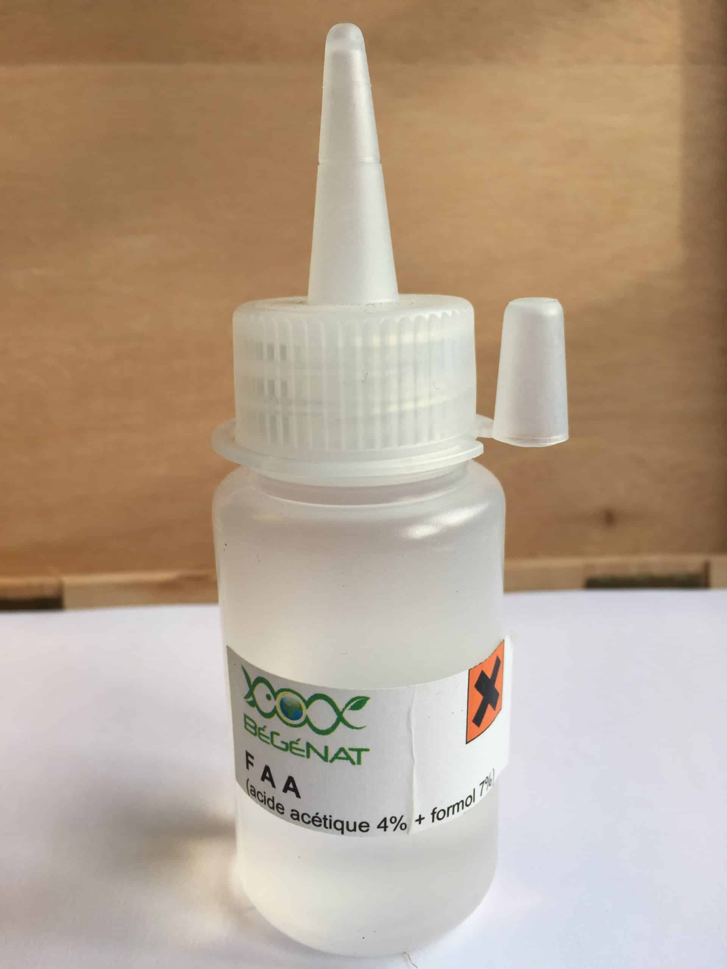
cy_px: 484
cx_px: 364
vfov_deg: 61.7
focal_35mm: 29
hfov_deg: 48.2
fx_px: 812
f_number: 2.2
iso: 32
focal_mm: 4.15
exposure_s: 1/191
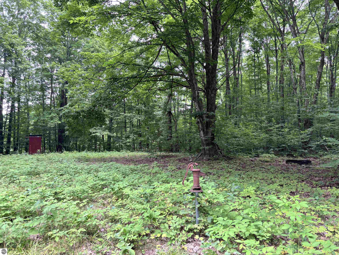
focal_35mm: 26
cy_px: 128
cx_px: 170
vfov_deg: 53.1
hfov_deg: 67.3
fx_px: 255
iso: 50
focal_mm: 5.96
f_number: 1.6
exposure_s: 1/121
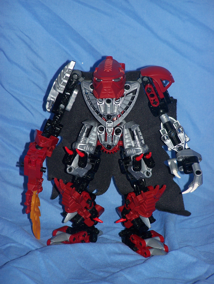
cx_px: 107
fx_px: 1795
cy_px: 142
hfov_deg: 6.8
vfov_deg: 9.1
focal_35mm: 218
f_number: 3.2
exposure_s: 1/160
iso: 80
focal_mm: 36.2
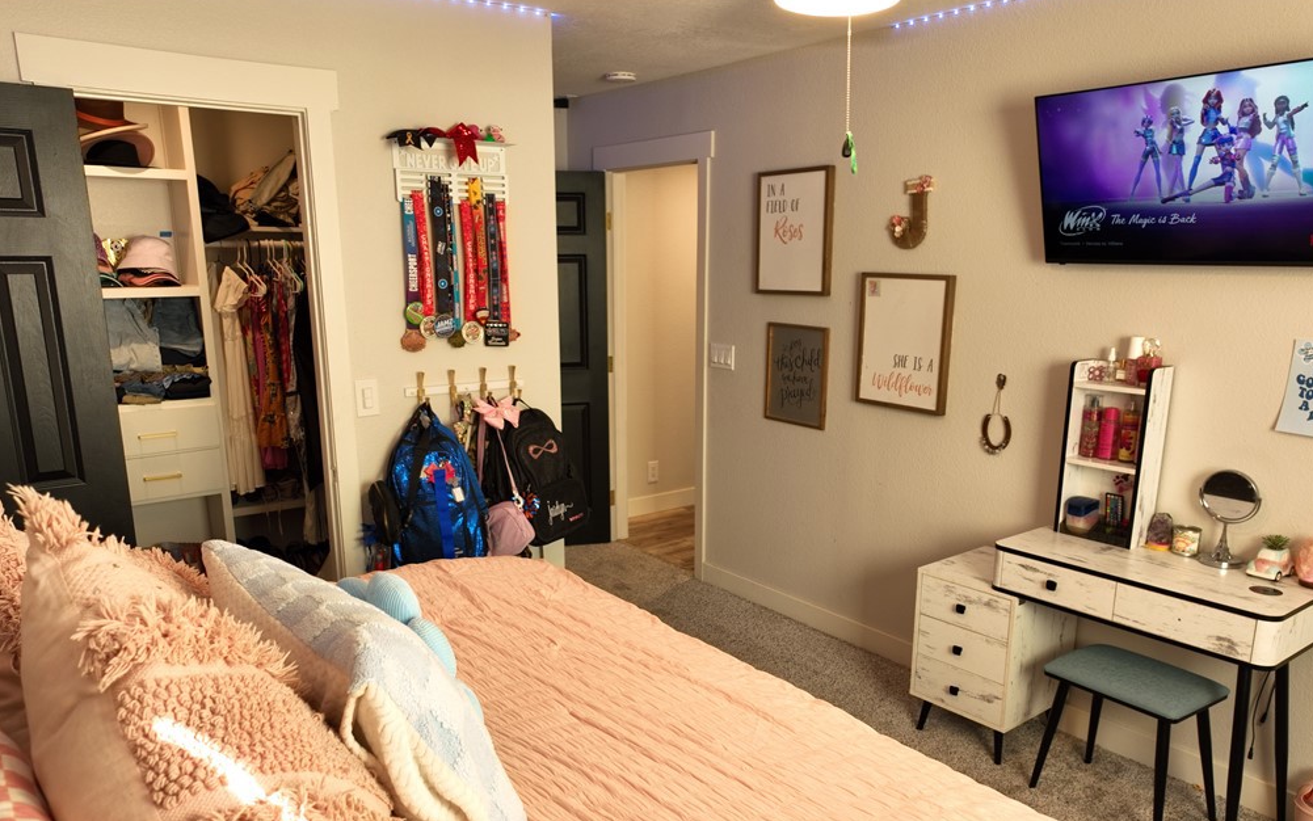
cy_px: 490
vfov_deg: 47.4
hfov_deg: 70.4
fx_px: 931
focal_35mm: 26
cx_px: 648
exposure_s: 1/15
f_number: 2.8
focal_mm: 12.29
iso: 100
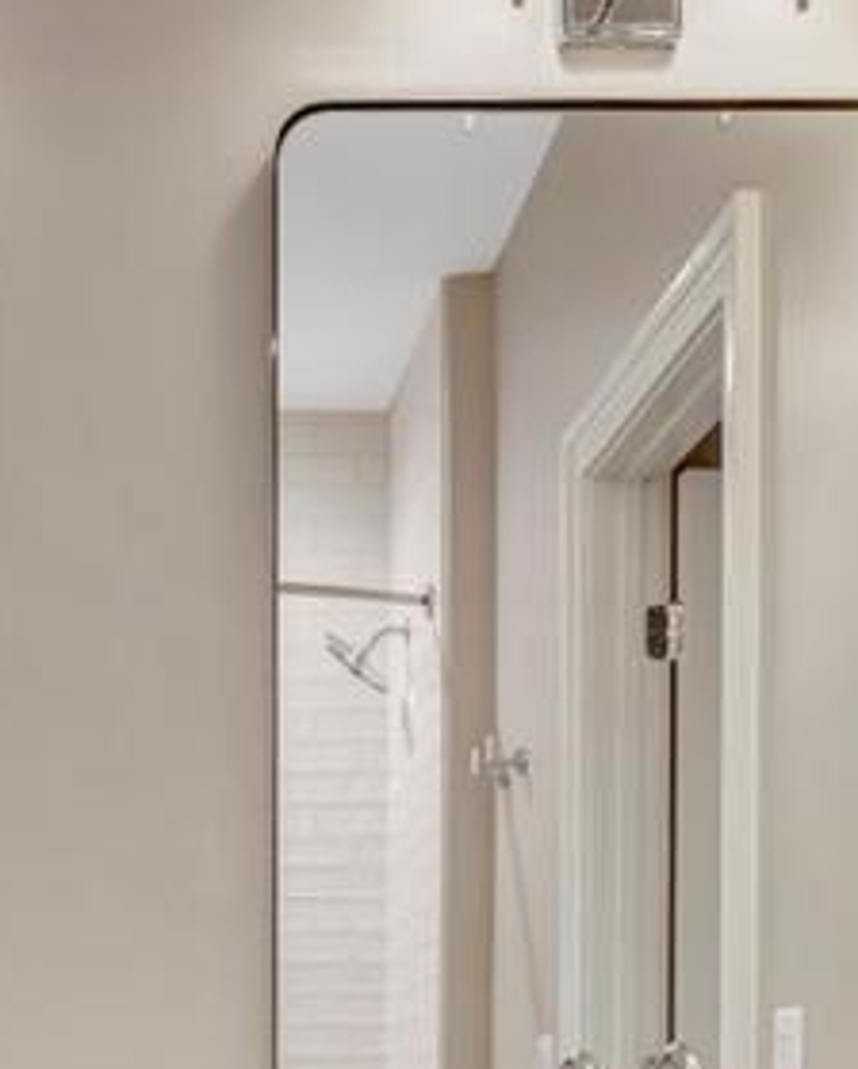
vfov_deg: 29.8
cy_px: 1111
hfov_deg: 25.4
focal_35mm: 58
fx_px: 1837
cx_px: 71
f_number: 8
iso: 1250
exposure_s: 1/40
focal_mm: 16
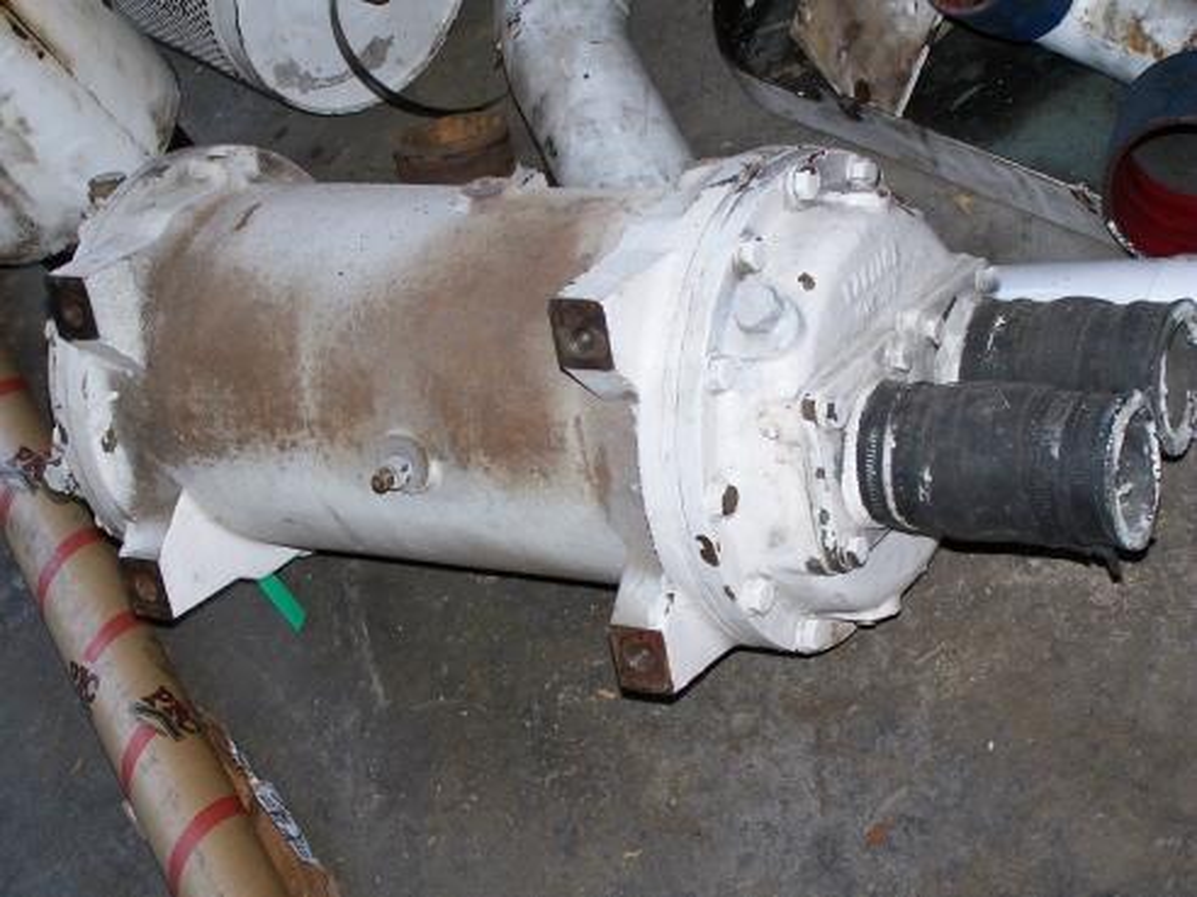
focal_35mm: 75
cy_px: 448
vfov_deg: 19.6
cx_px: 598
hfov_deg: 26.0
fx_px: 2593
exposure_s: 1/60
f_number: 3.2
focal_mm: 12.4
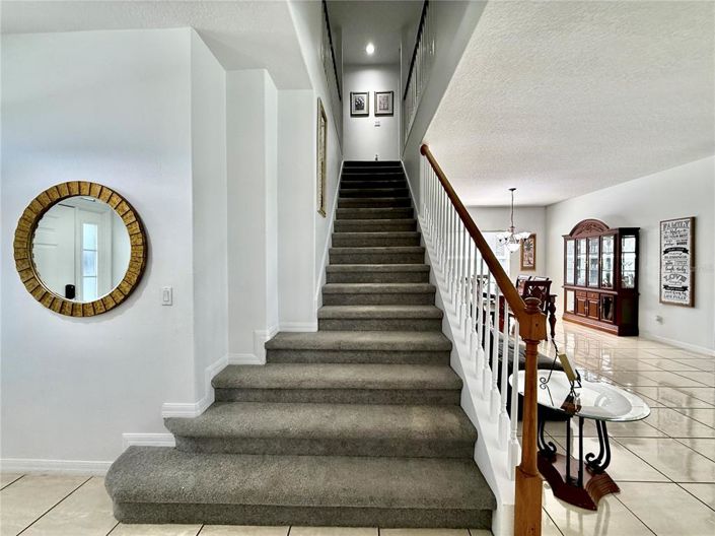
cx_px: 358
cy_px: 268
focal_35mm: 14
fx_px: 289
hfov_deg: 102.1
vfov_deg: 85.6
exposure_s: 1/120
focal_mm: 2.22
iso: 160
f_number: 2.2
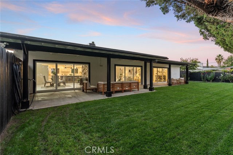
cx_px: 116
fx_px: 109
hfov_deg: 93.9
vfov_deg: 71.1
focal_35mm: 17
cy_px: 78
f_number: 8
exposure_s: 1/3
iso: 160
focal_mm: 16.8
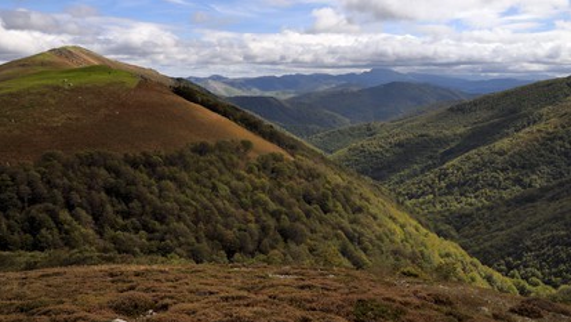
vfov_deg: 34.7
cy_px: 160
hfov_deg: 58.0
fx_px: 515
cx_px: 287
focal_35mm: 34
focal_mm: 32
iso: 200
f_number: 11
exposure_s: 1/250
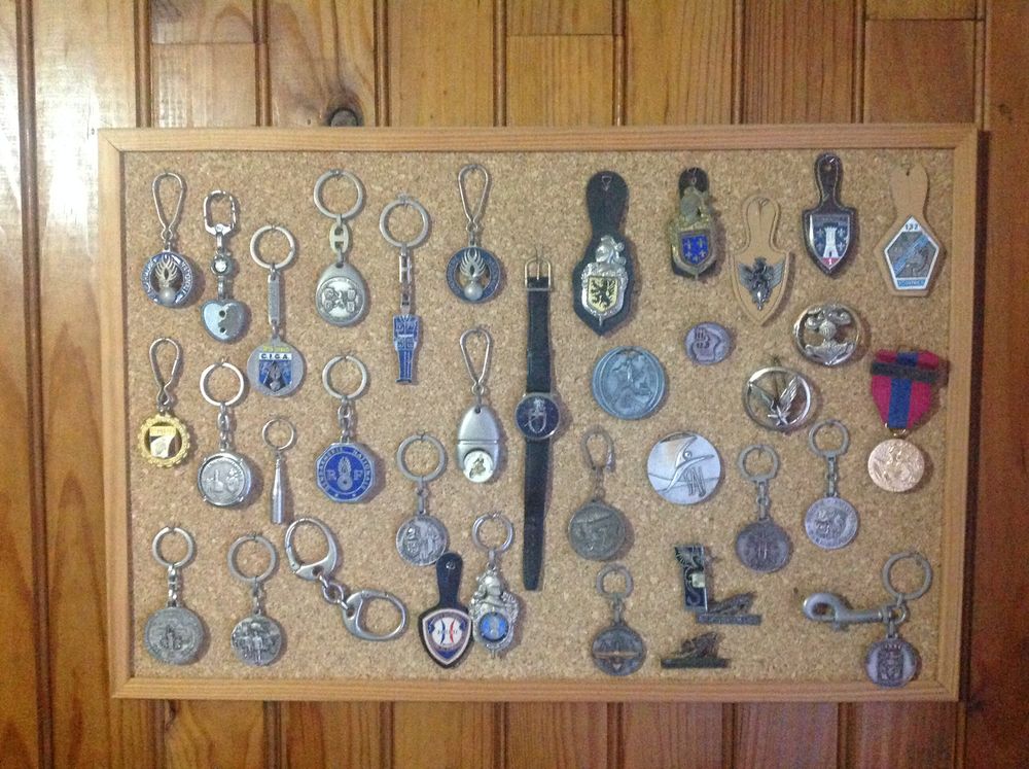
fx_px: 1039
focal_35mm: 35
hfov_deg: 52.7
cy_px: 384
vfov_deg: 40.6
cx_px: 514
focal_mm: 4.28
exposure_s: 1/15
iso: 800
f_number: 2.4
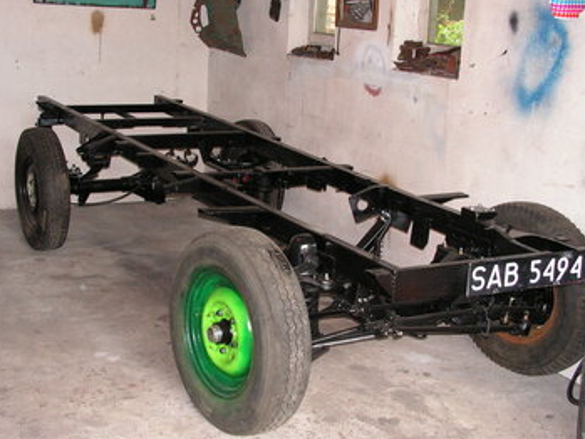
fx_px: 930
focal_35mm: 55
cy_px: 230
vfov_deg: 26.6
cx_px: 297
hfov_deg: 34.9
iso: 200
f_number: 3.2
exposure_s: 1/40
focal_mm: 8.1
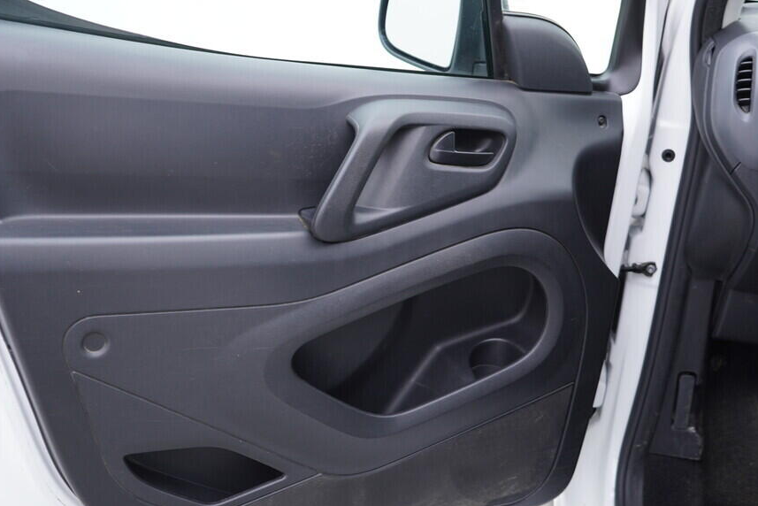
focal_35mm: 43
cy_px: 245
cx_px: 359
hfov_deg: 45.4
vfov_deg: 31.2
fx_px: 906
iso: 125
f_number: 2.8
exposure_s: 1/40
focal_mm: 24
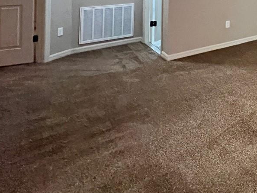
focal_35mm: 35
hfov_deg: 34.5
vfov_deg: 33.0
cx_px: 343
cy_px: -41
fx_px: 260
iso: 1600
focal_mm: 1.57
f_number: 1.8
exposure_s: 1/30
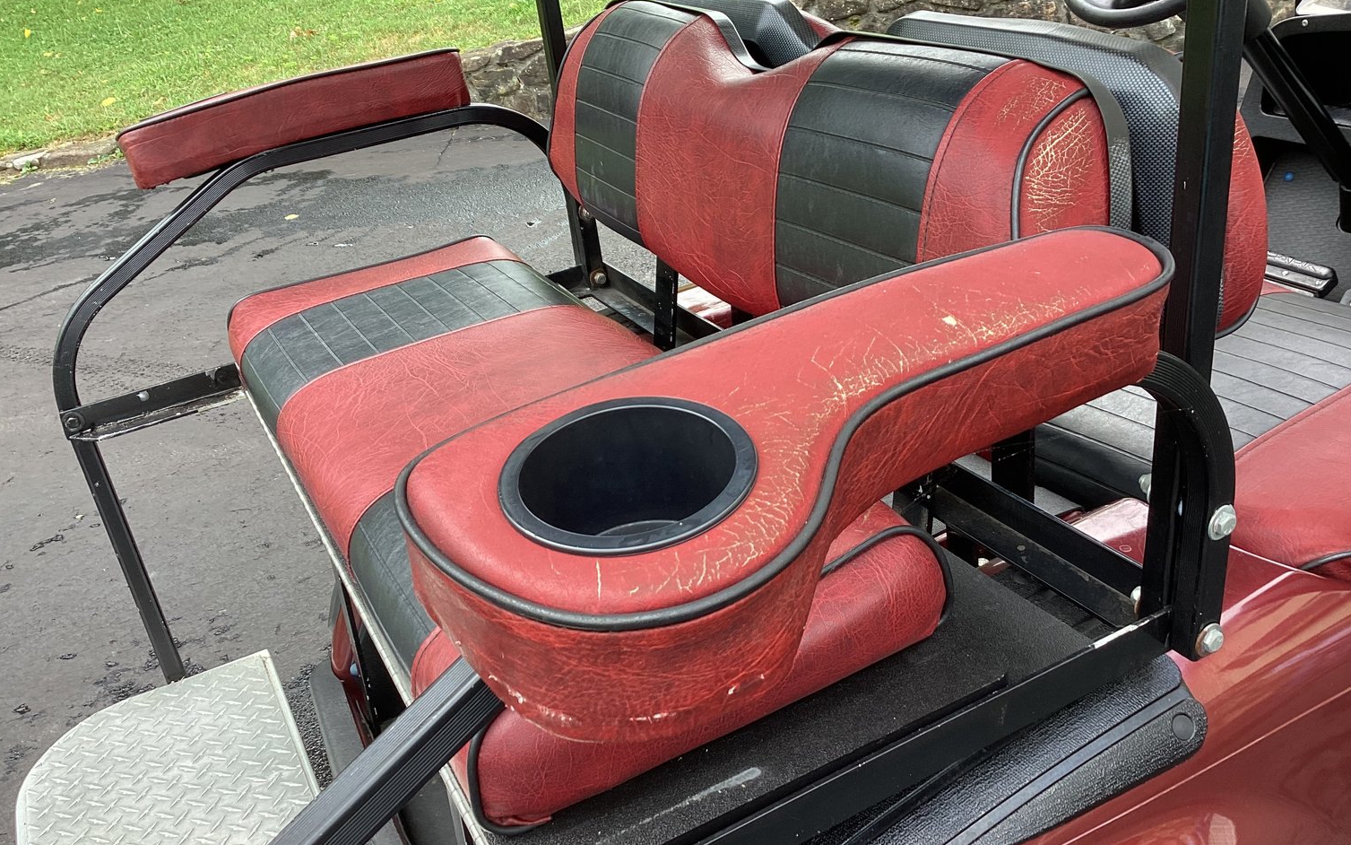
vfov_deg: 38.3
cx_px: 674
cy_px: 402
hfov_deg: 58.1
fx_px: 1215
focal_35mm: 33
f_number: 2.4
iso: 32
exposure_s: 1/120
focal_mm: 3.3
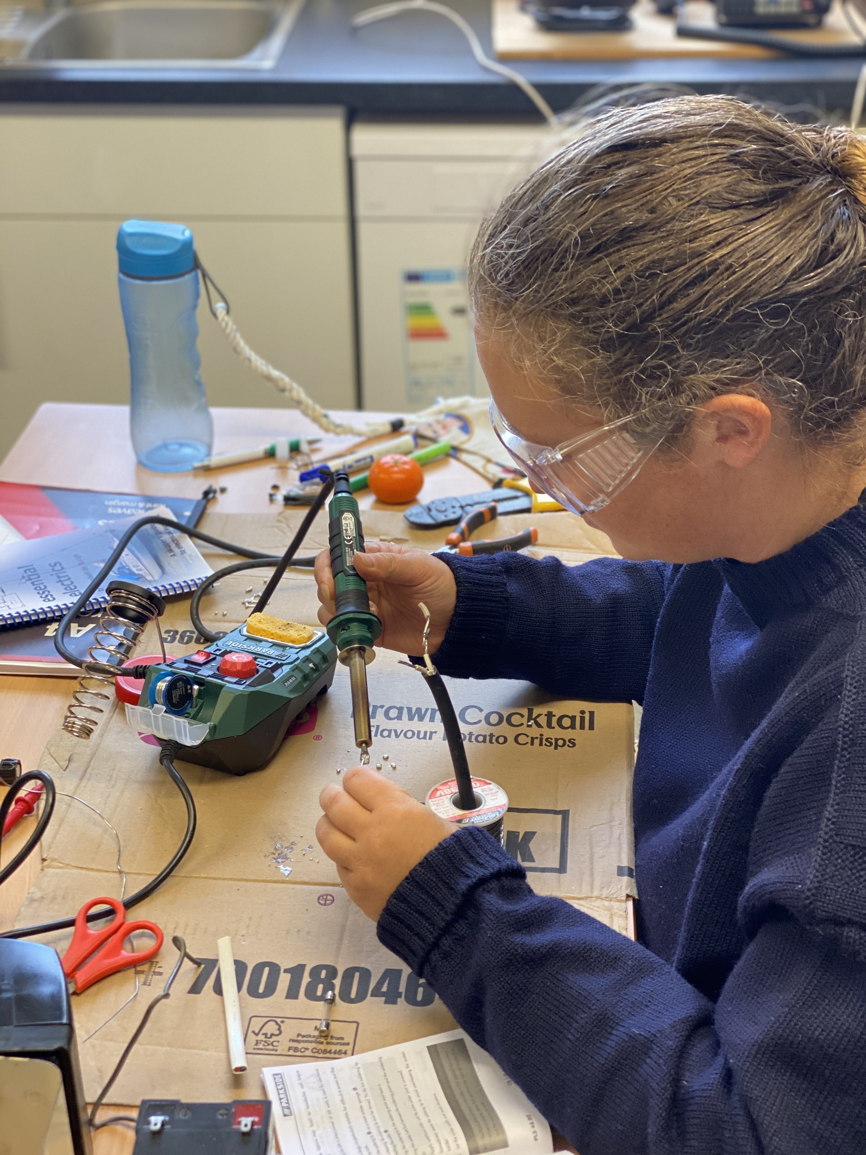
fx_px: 1735
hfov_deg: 28.0
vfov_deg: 36.8
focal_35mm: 52
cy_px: 578
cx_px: 433
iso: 200
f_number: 2
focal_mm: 6
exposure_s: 1/100
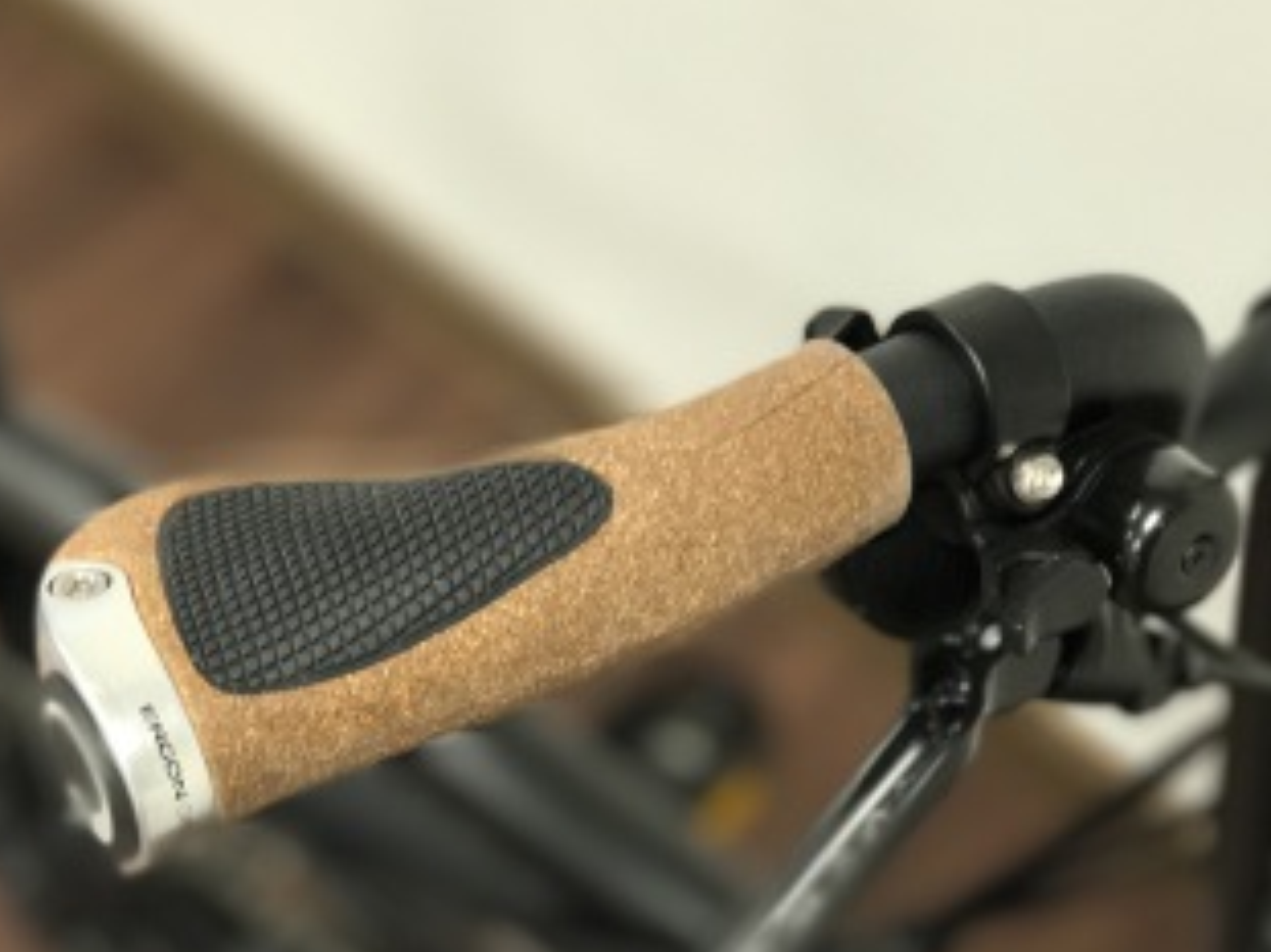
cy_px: 523
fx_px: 3230
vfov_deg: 16.8
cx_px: 495
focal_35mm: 88
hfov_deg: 22.2
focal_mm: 6.6
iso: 160
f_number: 2.8
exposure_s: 1/50
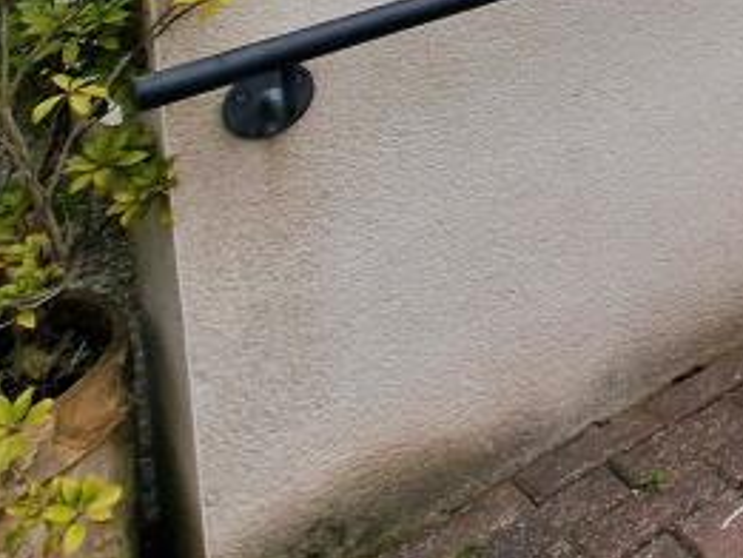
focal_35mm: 51
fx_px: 1095
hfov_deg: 24.1
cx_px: 1244
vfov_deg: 20.4
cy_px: -441
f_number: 2.2
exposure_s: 1/1464
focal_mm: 2.2
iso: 50
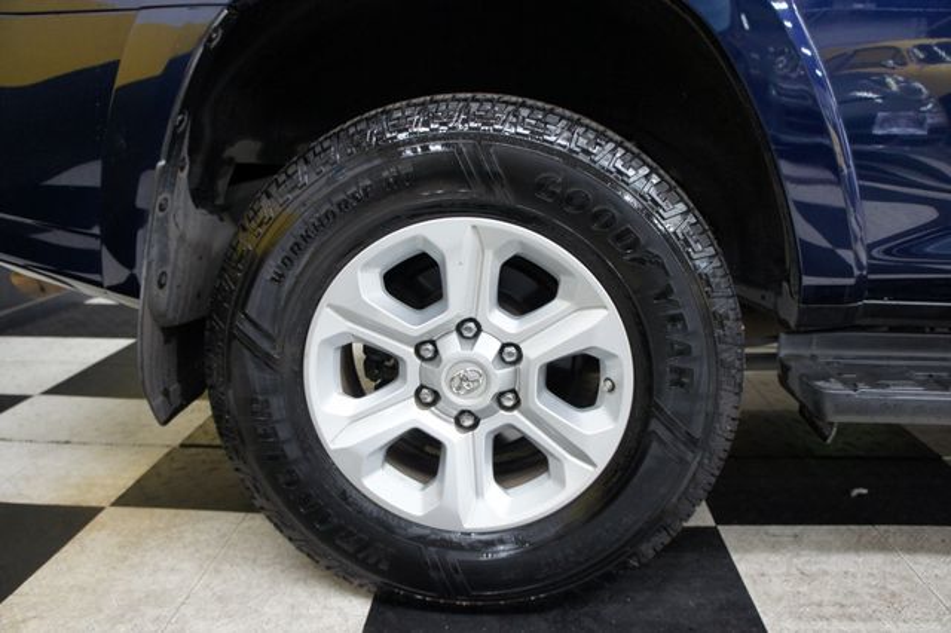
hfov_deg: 67.4
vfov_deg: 47.9
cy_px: 316
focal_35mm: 27
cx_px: 476
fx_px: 713
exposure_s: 1/30
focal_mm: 18
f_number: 3.5
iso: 800
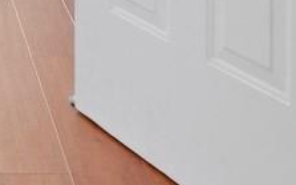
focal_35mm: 117
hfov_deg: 16.6
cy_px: -319
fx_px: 943
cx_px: -111
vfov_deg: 9.4
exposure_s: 1/1250
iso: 2500
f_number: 8
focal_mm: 16
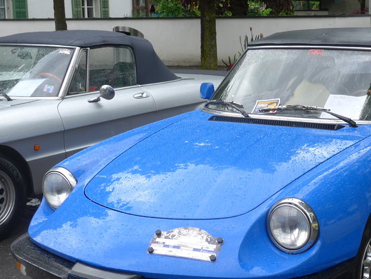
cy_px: 149
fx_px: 794
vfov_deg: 19.9
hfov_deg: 25.8
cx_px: 301
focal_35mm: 74
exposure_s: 1/200
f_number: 2.8
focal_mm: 7
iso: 80
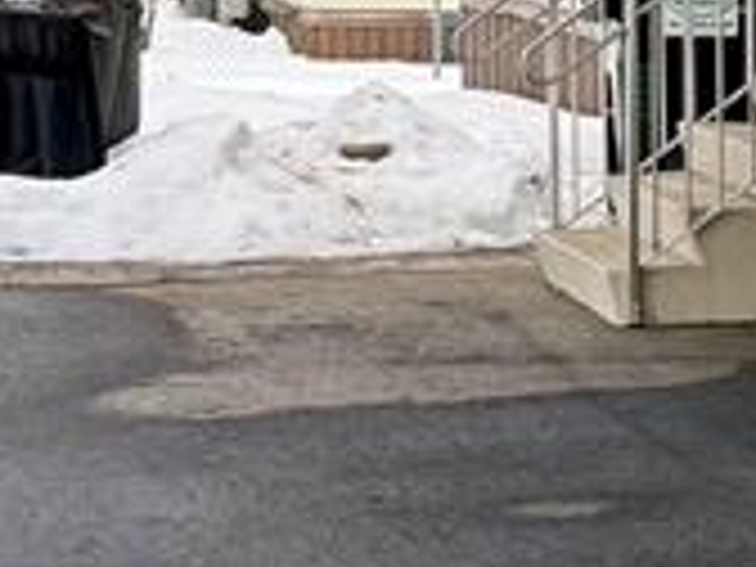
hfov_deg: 12.8
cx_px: 1138
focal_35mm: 146
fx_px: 3189
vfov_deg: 10.2
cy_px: 230
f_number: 1.78
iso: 100
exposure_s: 1/772
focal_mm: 6.76
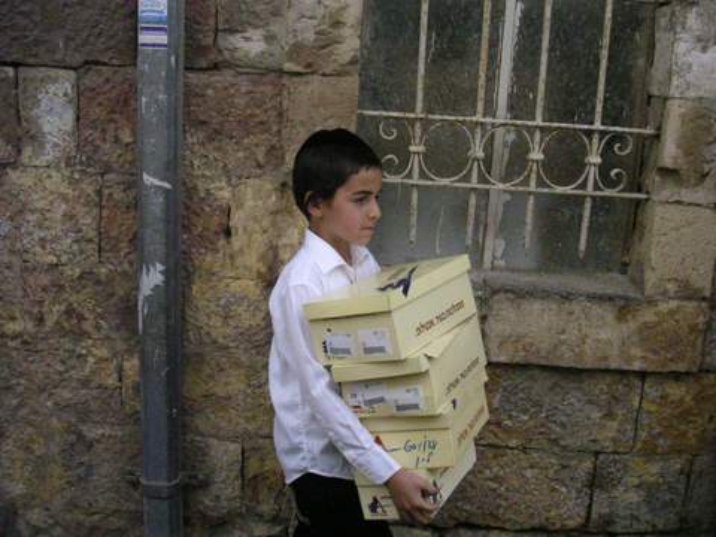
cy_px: 268
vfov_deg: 37.7
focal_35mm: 38
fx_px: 786
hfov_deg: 49.0
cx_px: 358
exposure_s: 1/750
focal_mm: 6
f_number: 6.7
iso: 400
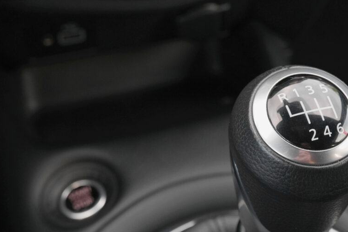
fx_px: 696
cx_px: 231
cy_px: 153
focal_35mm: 72
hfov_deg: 27.9
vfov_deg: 18.9
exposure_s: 1/40
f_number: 7.1
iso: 2000
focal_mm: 35.3
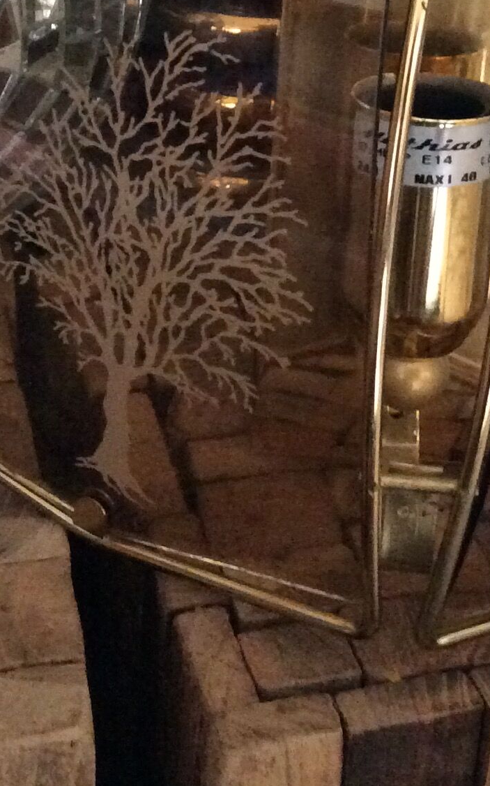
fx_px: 1668
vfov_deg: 26.1
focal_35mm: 78
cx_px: 366
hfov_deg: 16.6
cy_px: 169
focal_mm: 3.3
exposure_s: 1/17
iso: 500
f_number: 2.4
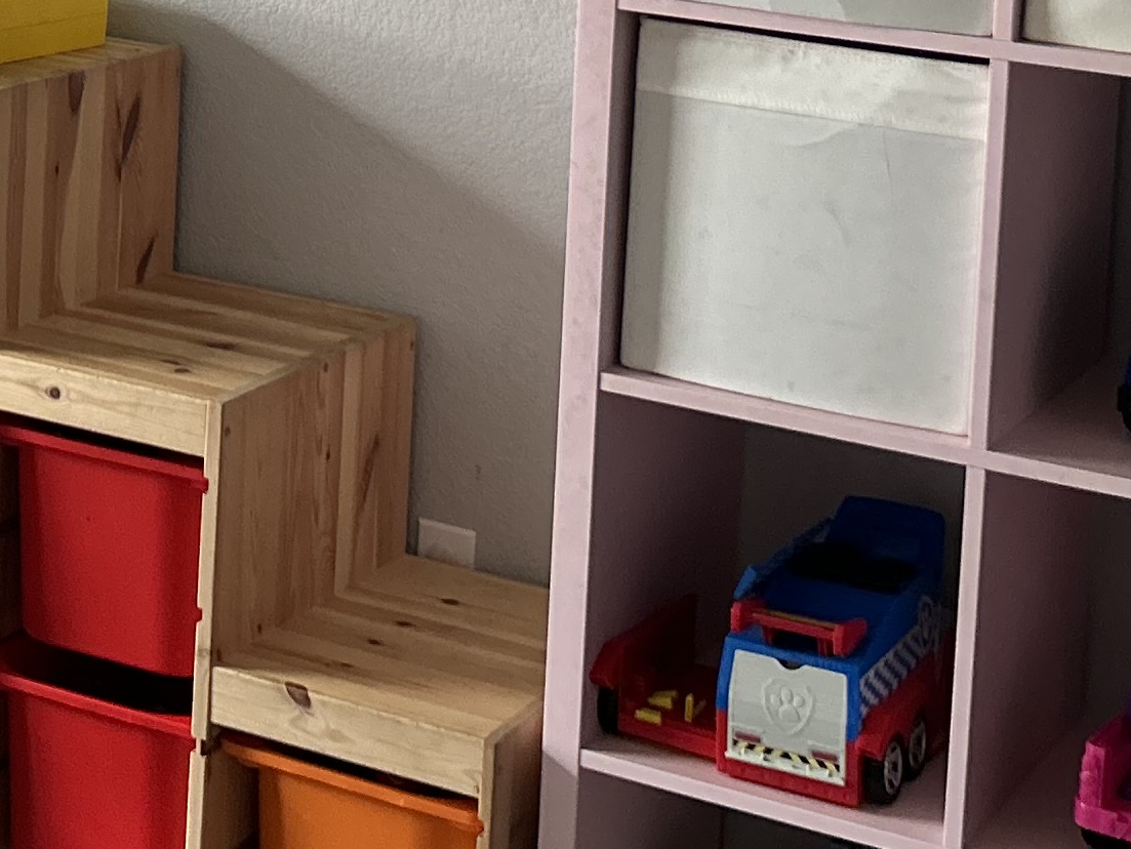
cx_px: 39
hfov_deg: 20.1
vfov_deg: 14.8
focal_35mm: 95
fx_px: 3105
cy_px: -275
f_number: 1.5
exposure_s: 1/60
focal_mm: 5.7
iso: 160
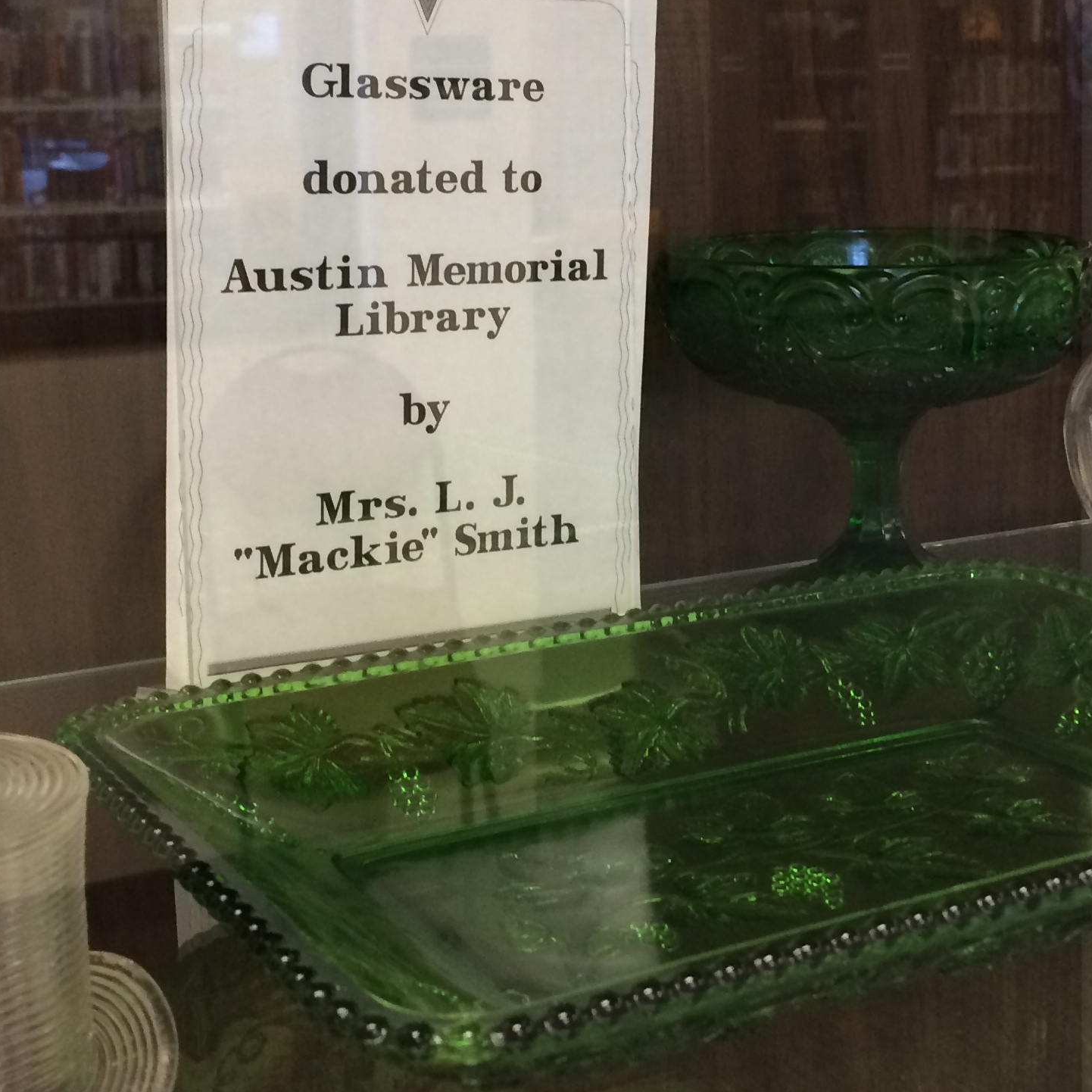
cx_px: 608
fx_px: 2141
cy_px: 311
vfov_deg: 28.3
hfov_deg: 28.6
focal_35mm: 60
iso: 160
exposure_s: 1/30
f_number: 2.2
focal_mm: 4.12
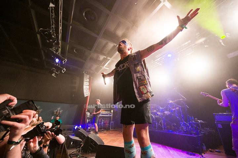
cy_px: 79
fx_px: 92
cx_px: 119
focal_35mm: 14
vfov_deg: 81.1
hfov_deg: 104.3
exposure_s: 1/500
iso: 3200
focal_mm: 14
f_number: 4
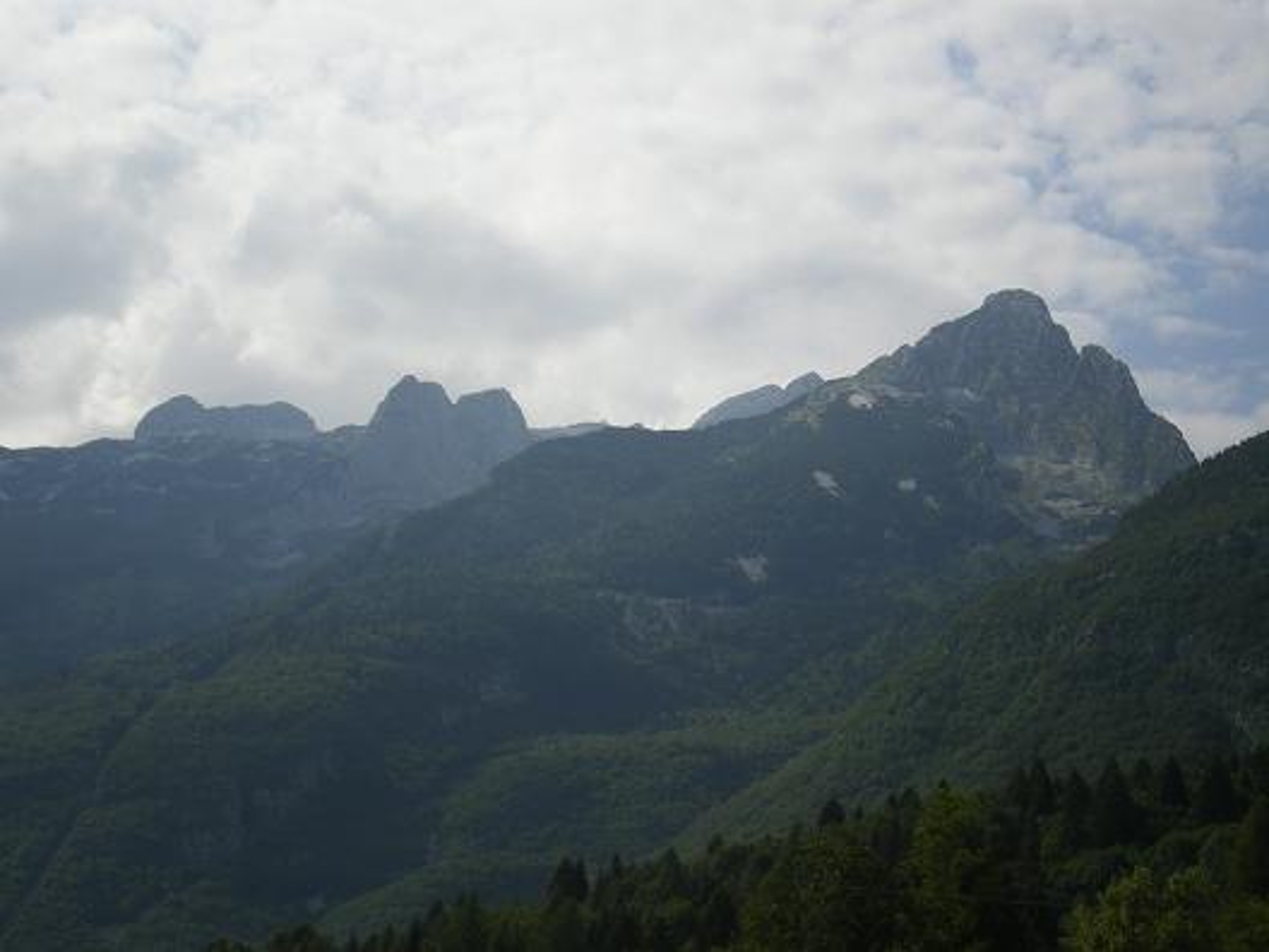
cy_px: 476
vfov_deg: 21.6
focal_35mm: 68
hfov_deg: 28.6
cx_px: 634
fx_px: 2493
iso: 64
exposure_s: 1/400
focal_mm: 11.3
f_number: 6.2
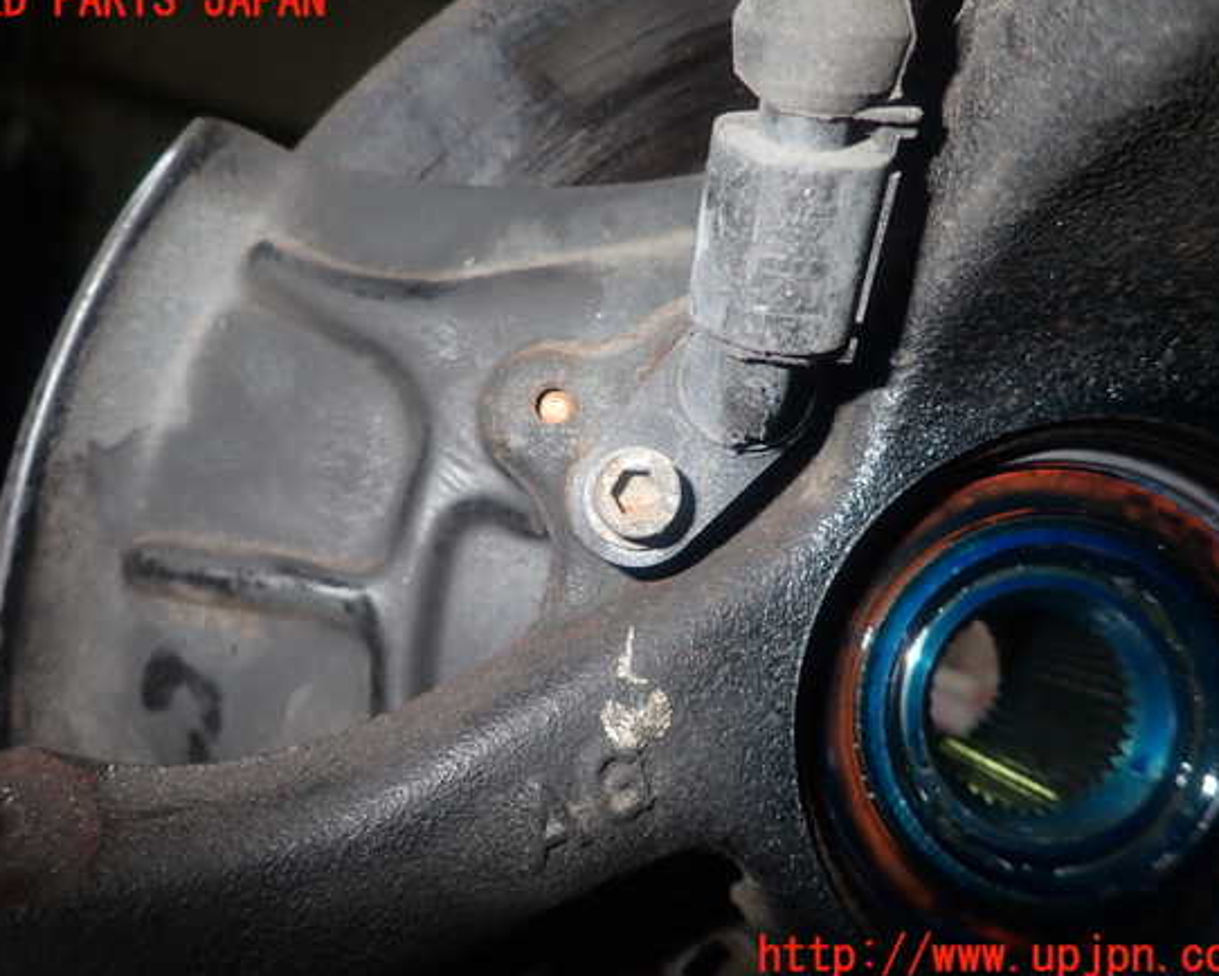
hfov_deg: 64.0
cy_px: 479
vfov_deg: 53.2
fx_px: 974
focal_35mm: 27
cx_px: 592
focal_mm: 4.5
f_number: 5.6
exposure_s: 1/30
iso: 200
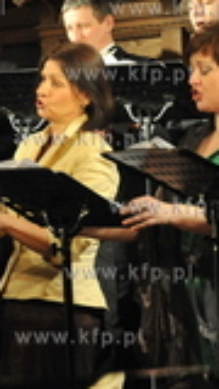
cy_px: 238
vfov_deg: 11.8
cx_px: 27
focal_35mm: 183
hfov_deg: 6.6
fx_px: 1889
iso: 3200
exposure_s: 1/160
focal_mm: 70
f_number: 5
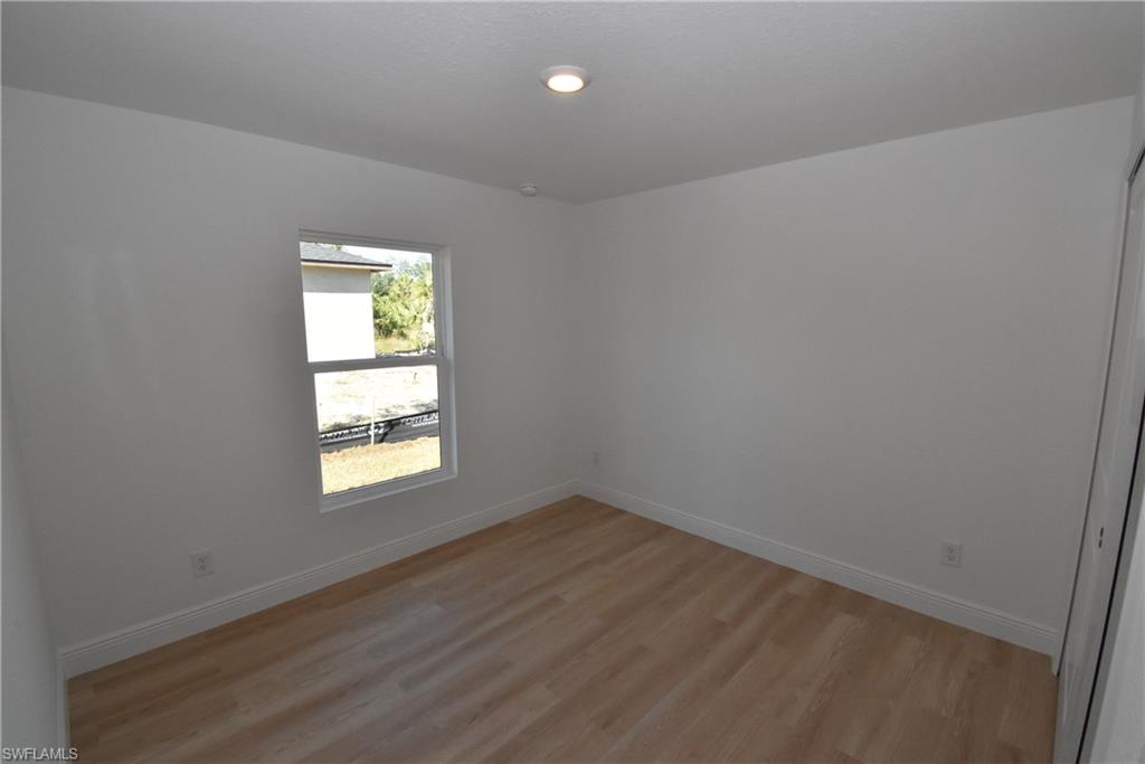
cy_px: 382
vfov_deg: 77.3
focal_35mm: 15
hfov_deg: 100.4
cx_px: 572
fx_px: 477
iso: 1600
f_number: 14
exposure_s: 1/200
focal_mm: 10
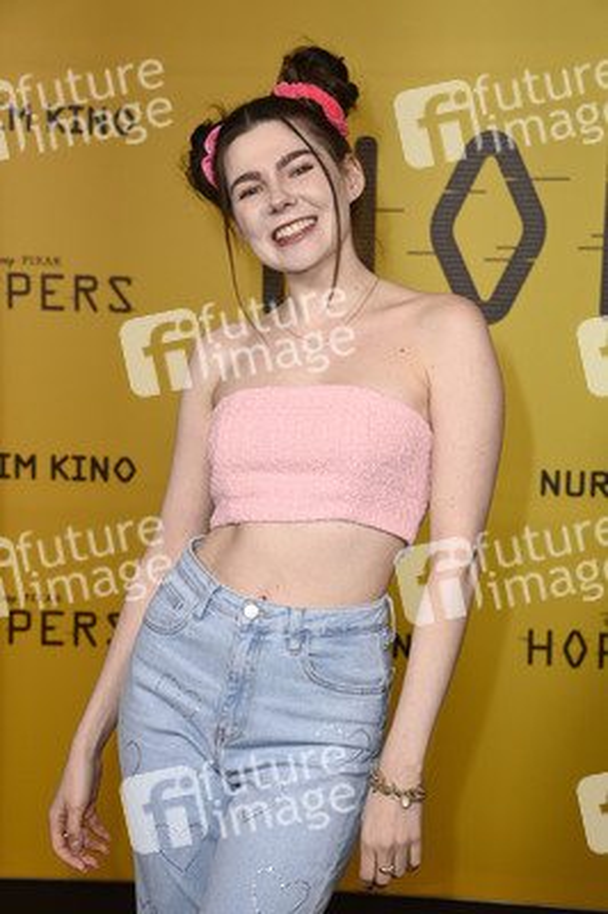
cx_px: 304
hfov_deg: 20.0
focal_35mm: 68
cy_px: 457
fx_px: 1726
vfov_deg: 29.7
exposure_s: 1/250
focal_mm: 68
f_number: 5.6
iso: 1000
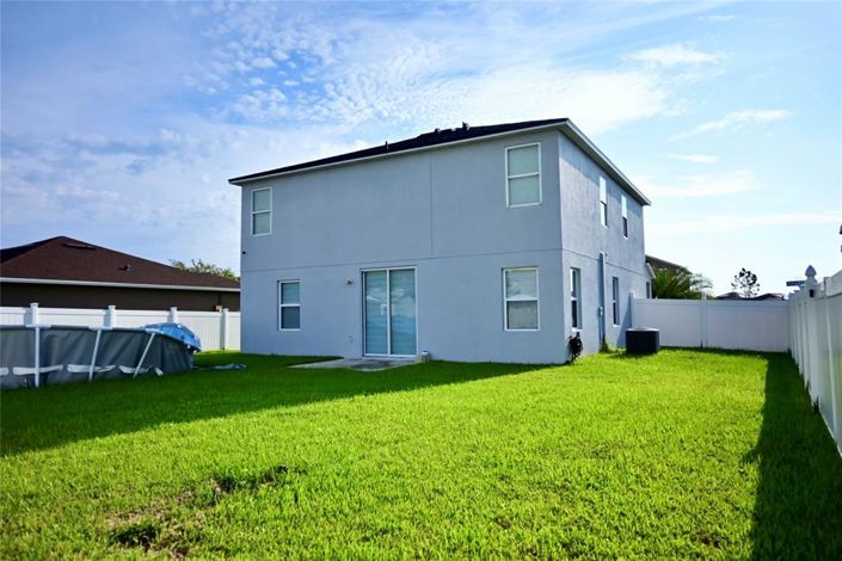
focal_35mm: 24
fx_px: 561
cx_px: 421
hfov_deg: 73.7
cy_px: 280
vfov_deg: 53.1
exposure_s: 1/8000
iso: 400
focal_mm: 16
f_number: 3.5
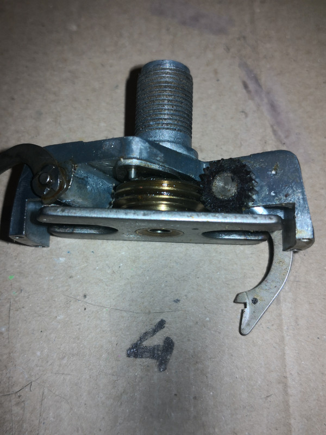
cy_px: 218
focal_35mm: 35
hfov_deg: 40.7
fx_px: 439
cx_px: 163
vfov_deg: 52.6
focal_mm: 3.95
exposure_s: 1/391
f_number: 1.6
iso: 50
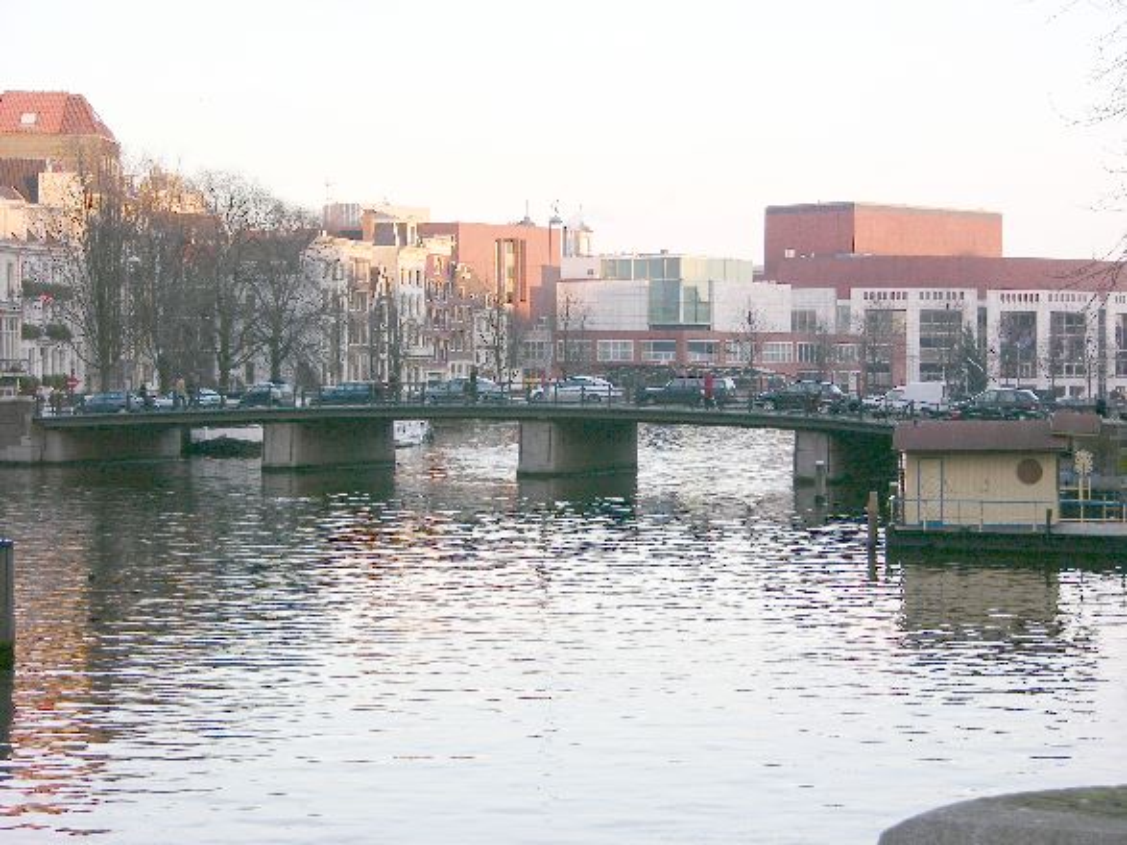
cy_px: 422
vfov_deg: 15.9
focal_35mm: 93
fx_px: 3027
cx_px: 564
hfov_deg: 21.1
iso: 50
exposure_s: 1/57
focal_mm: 23.7
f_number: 3.6
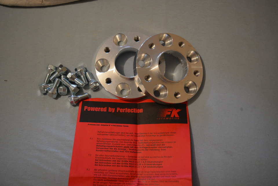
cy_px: 93
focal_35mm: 33
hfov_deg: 57.2
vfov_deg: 40.0
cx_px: 139
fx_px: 255
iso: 800
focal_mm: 22
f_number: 3.8
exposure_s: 1/50
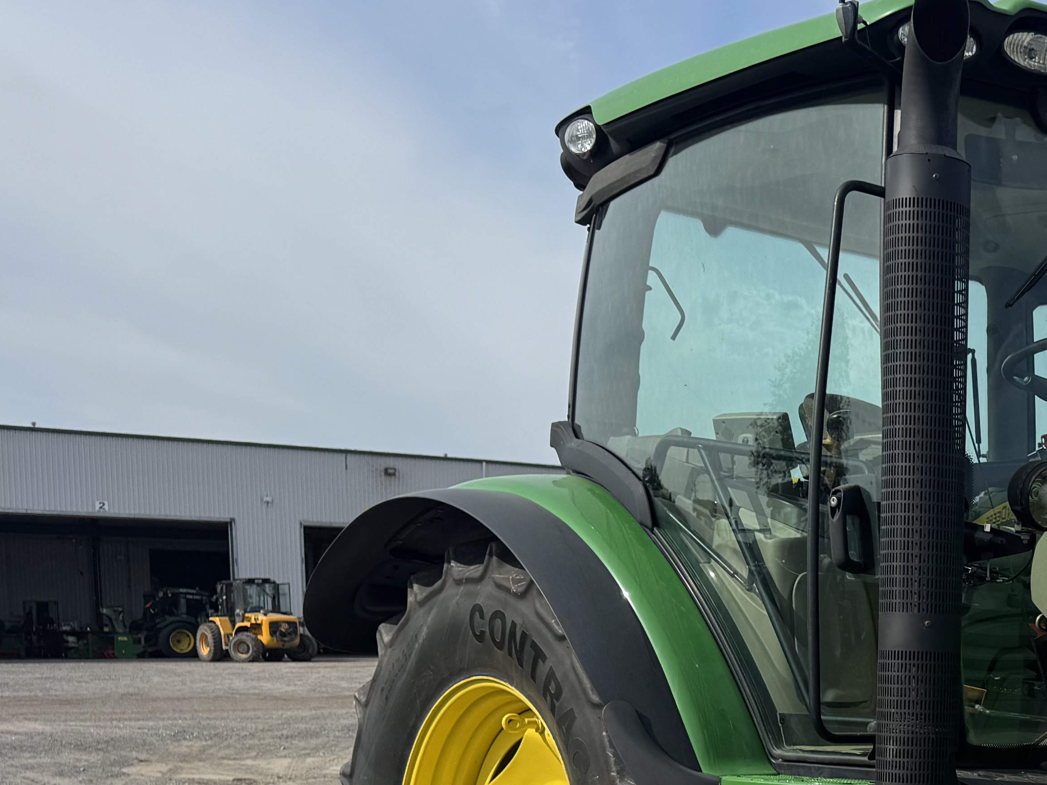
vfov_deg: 23.8
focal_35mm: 59
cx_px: 1198
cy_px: 779
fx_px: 1785
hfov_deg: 29.0
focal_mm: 6.76
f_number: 1.78
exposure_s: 1/4950
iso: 80
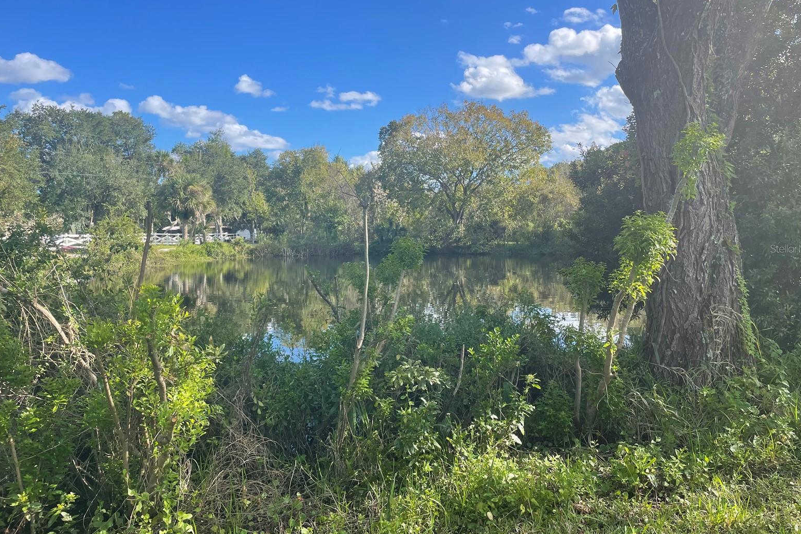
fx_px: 623
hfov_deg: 65.5
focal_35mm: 28
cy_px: 248
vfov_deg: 46.4
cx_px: 404
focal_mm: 4.2
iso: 32
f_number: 1.6
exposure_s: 1/1887
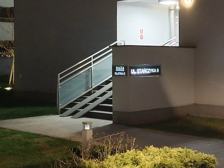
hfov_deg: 27.4
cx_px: 127
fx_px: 460
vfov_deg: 20.7
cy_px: 54
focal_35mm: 71
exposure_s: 1/16.7
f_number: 1.8
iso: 3859
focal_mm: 3.96
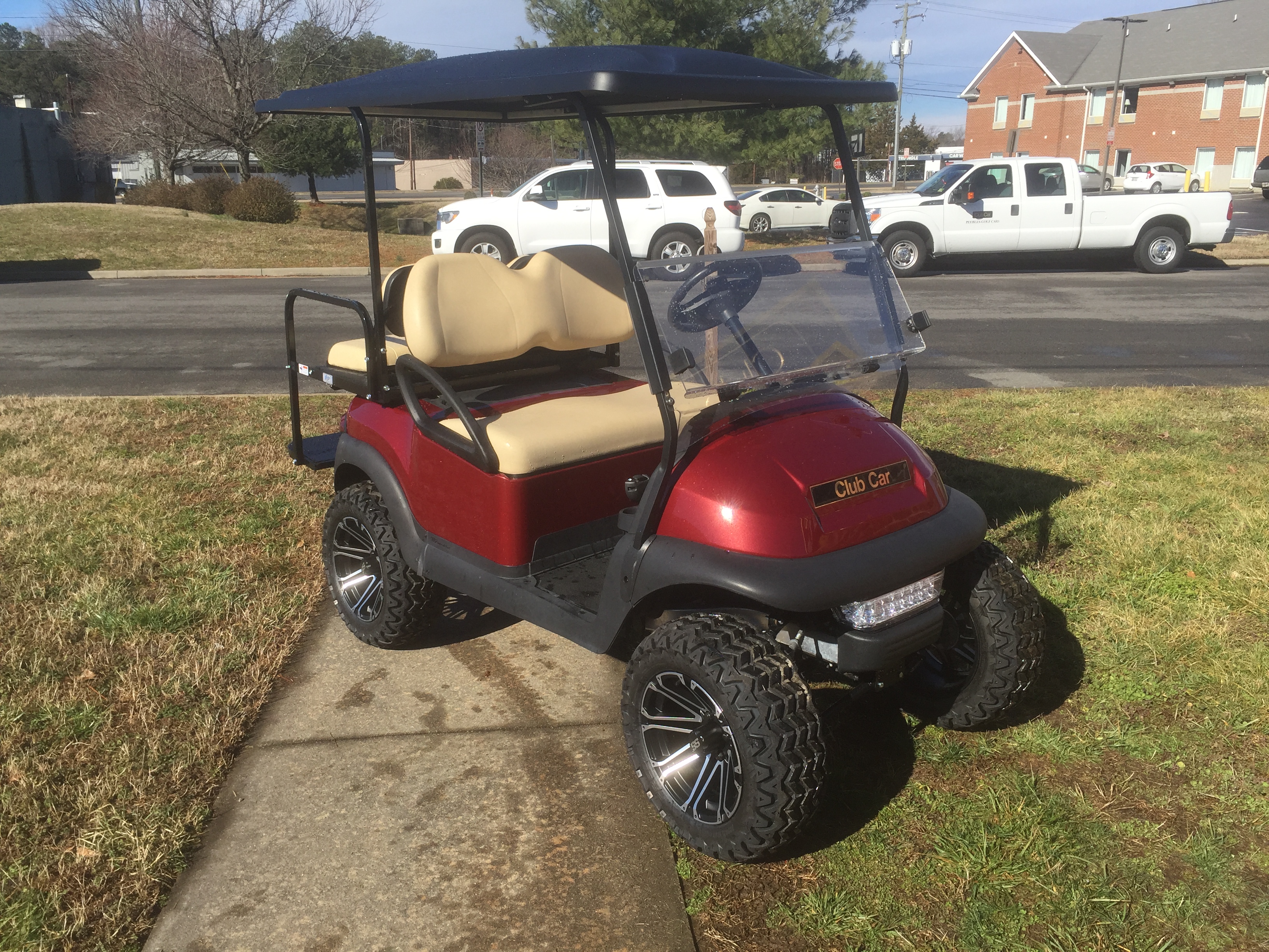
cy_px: 476
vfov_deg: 48.2
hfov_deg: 61.7
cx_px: 634
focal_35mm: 29
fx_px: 1063
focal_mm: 4.15
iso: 32
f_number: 2.2
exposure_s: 1/2083
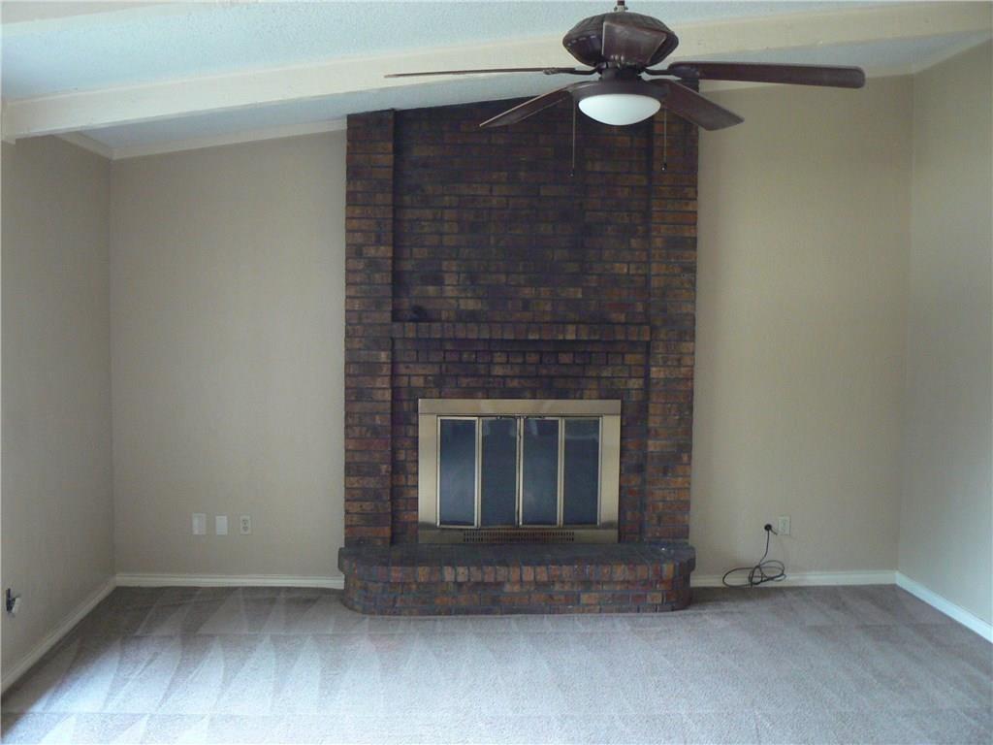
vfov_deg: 39.7
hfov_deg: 51.4
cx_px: 496
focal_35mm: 36
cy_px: 372
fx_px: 1033
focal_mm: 6
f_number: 2.8
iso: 200
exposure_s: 1/13
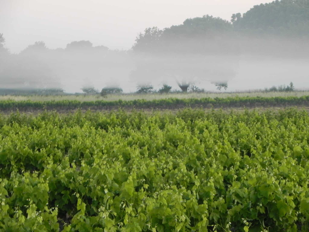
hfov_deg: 9.3
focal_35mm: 212
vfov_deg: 7.0
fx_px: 1892
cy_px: 116
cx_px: 154
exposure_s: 1/36.6
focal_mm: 37.7
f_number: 4.5
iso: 160
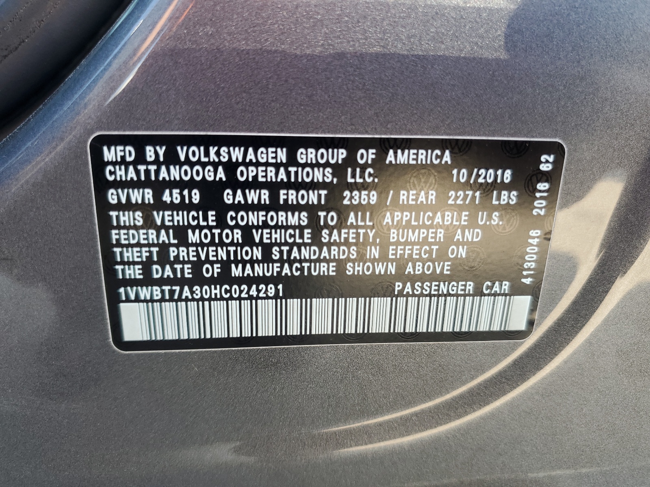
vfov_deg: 53.1
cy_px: 244
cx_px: 325
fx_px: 488
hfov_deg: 67.3
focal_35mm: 26
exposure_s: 1/130
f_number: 1.5
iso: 50
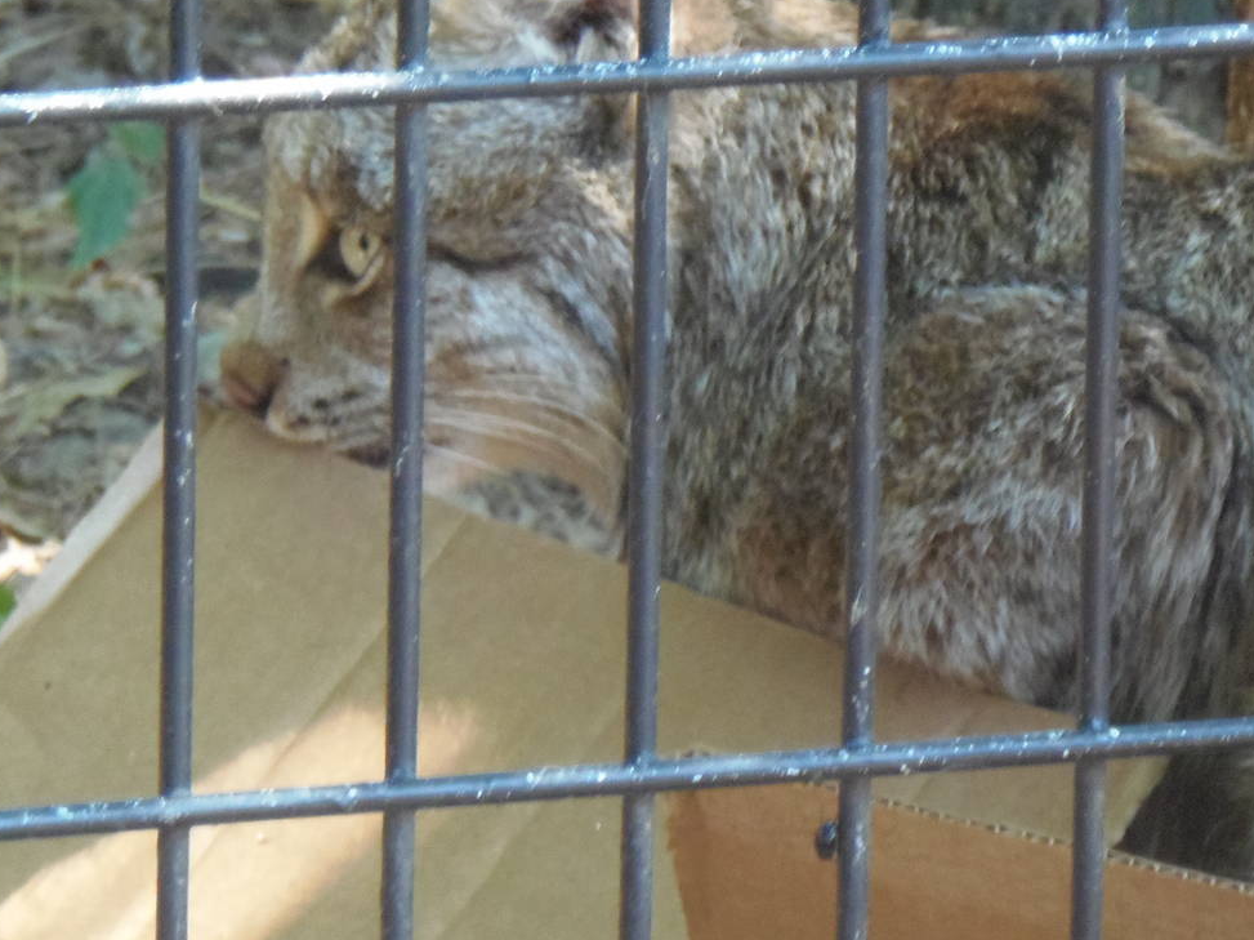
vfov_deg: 3.2
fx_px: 16622
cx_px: 826
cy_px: 384
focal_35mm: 459
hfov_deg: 4.3
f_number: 5.2
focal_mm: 51.7
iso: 400
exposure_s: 1/30
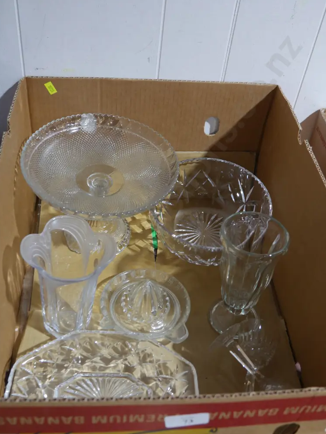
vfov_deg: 47.9
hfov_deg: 36.8
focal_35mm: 39
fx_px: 490
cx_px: 161
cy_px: 219
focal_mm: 19
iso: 800
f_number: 4.1
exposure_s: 1/60
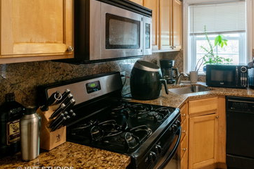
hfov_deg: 71.7
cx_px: 168
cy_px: 68
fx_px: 169
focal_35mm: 24
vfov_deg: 52.8
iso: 200
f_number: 8
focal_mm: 12
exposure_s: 1/5
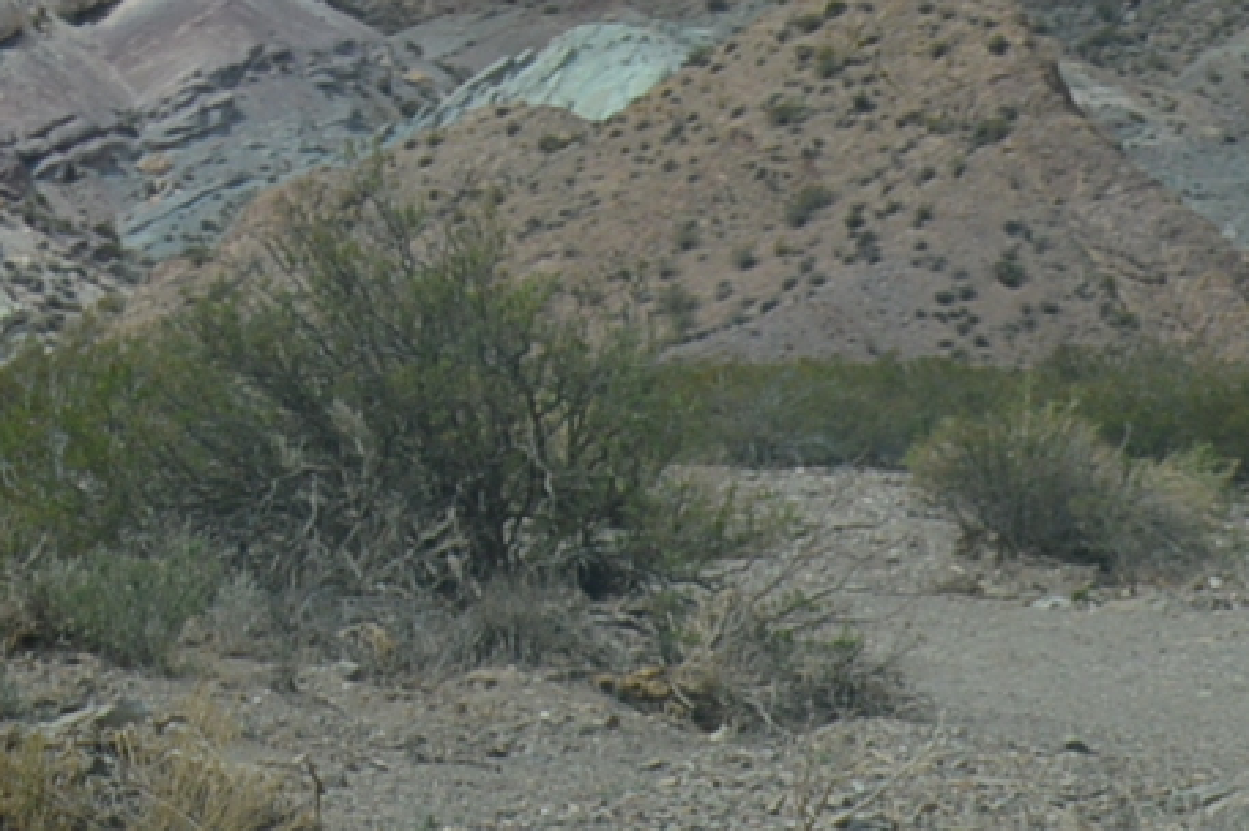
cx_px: -109
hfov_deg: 8.6
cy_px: -924
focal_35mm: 237
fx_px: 8216
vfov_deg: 5.6
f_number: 9
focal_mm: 24
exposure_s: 1/320
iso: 100
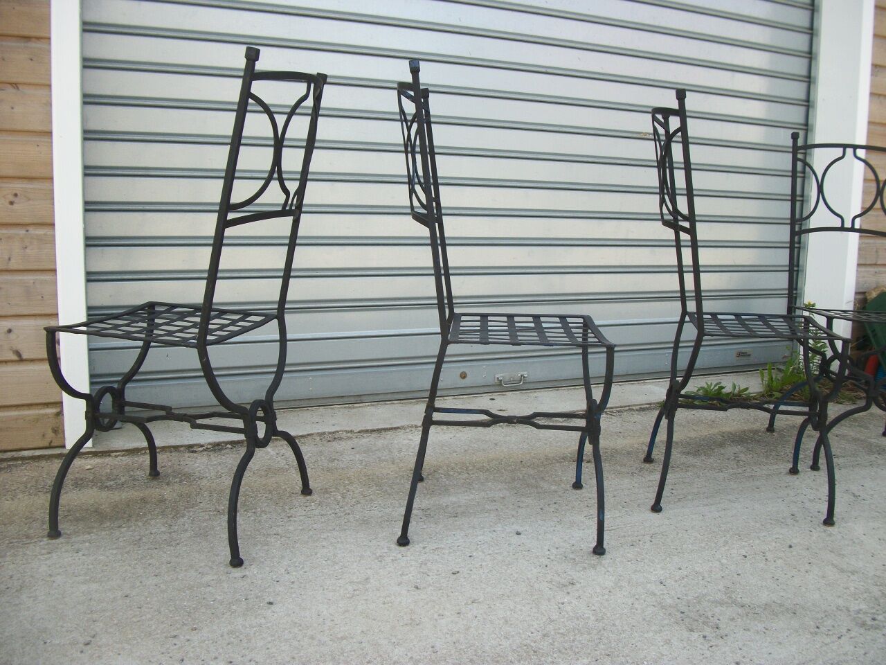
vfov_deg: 44.2
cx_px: 443
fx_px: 819
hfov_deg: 56.8
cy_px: 332
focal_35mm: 32
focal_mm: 5.7
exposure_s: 1/60
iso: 80
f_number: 8.8
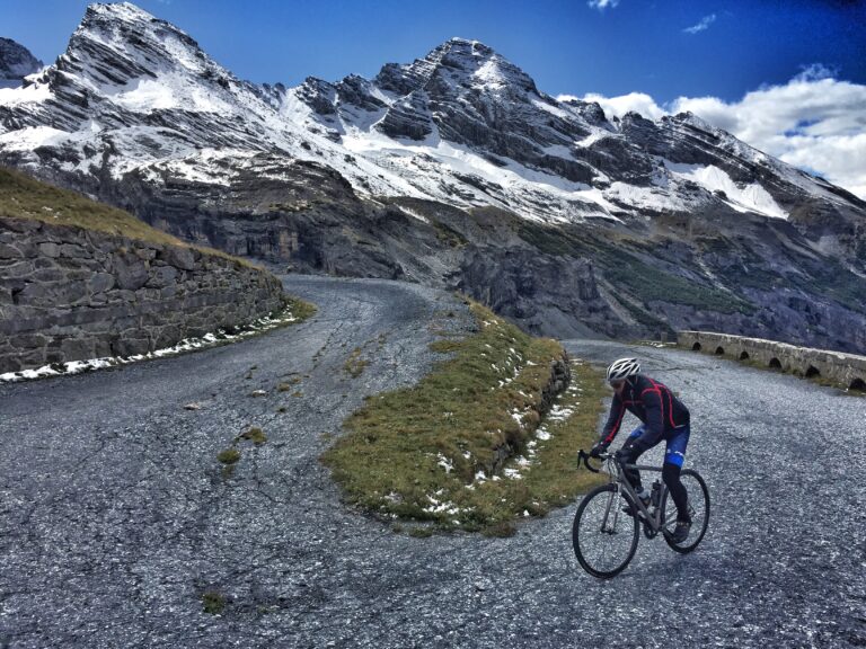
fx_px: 726
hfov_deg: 61.7
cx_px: 433
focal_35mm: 29
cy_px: 324
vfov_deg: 48.2
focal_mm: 4.15
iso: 32
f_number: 2.2
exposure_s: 1/2639
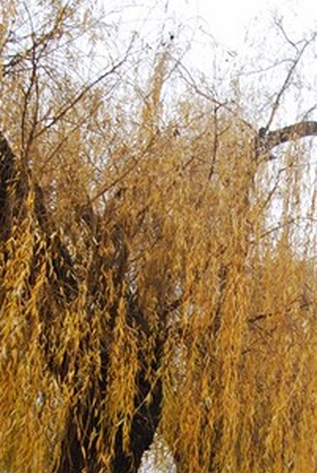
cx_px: 289
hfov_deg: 24.4
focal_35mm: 54
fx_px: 711
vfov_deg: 34.4
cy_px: 443
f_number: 7.1
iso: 200
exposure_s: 1/20
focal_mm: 18
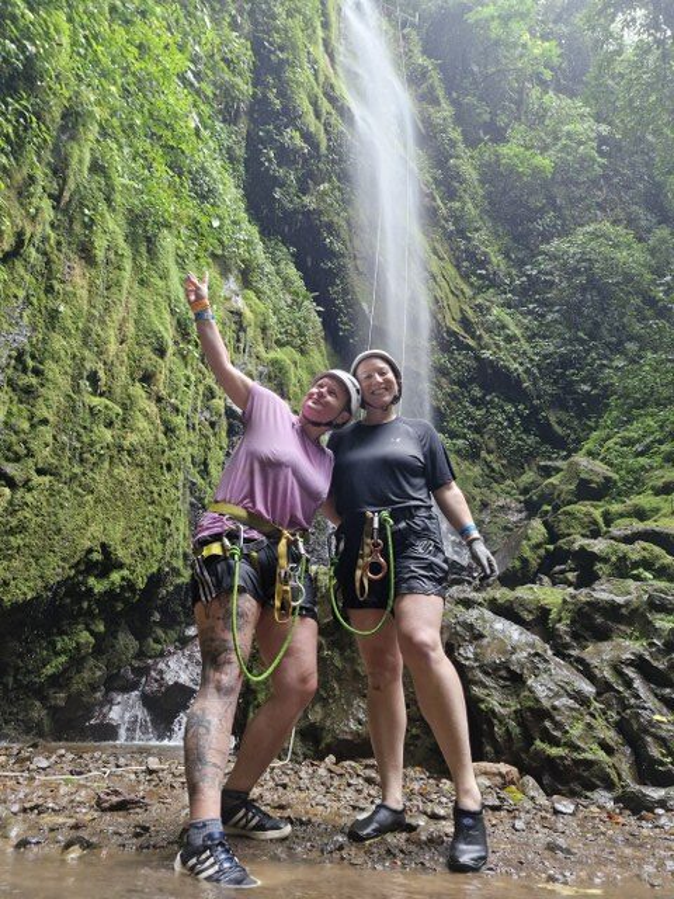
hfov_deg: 58.9
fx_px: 597
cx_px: 337
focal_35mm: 23
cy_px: 450
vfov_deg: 73.9
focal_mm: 5.54
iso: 200
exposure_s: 1/180
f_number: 1.8
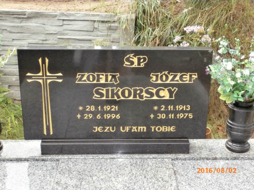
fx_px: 418
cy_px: 95
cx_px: 127
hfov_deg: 33.8
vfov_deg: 25.7
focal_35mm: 57
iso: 100
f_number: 4.5
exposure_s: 1/125
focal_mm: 10.11
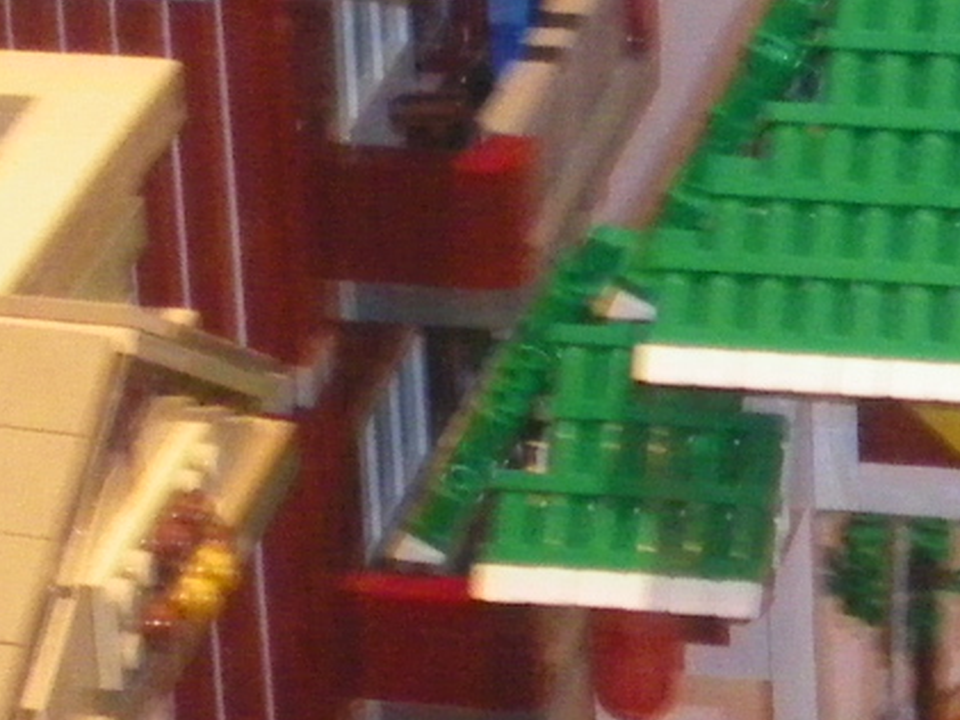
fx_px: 5465
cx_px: 1040
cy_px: 813
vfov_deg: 7.5
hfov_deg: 9.9
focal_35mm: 197
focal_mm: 6.3
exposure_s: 1/50
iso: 400
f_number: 3.5
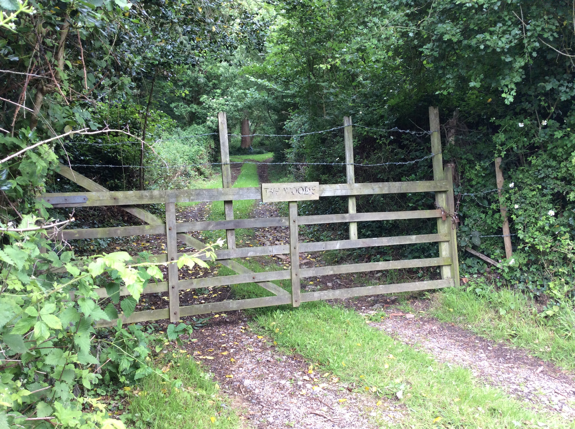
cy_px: 214
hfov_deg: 56.9
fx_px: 531
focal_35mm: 32
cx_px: 288
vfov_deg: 44.1
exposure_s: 1/100
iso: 64
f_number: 2.4
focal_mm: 3.3
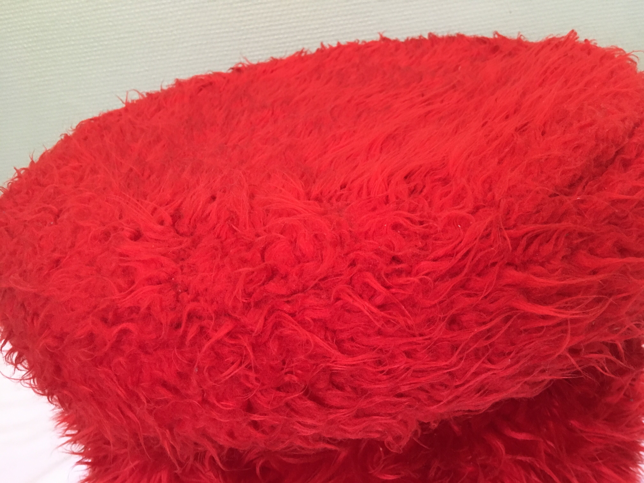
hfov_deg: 61.7
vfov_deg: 48.2
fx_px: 540
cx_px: 322
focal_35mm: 29
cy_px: 242
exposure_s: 1/30
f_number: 2.2
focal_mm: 4.15
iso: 100
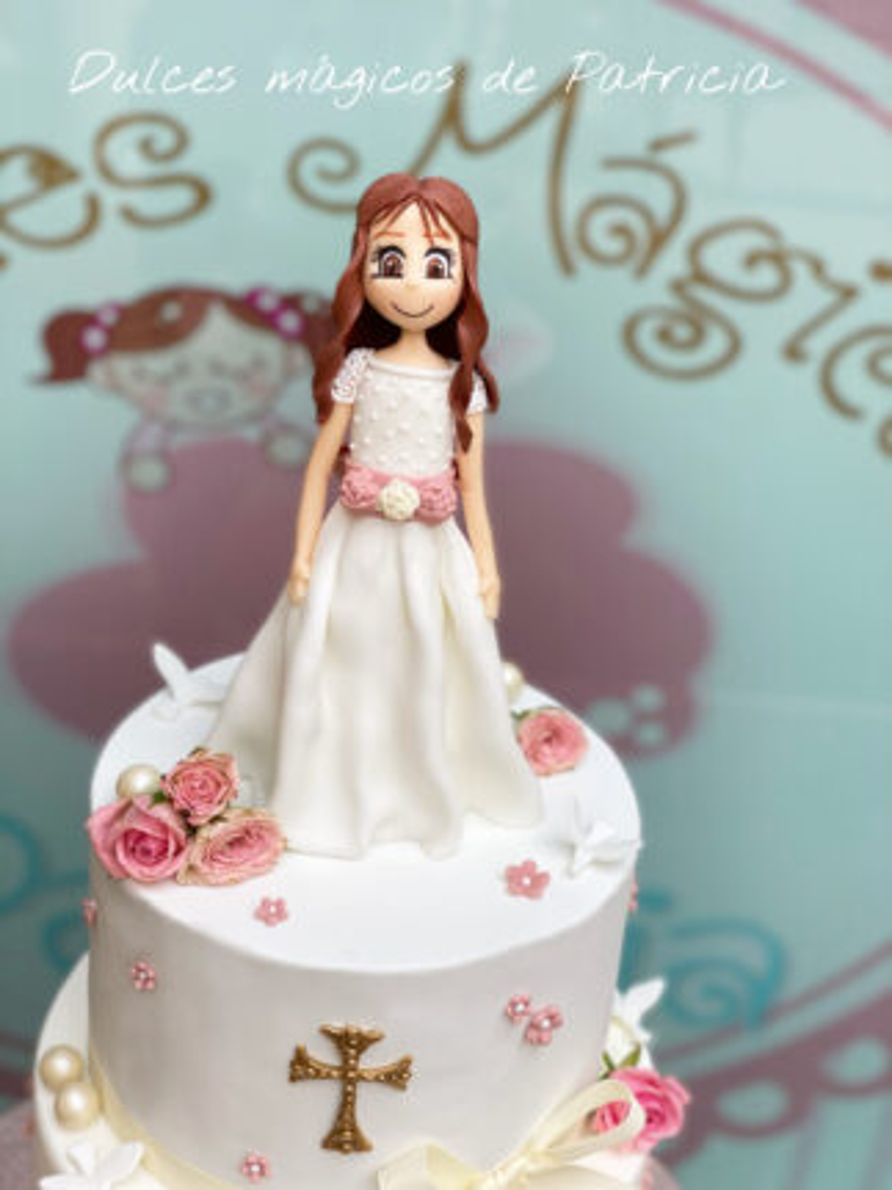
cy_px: 595
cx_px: 446
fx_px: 1787
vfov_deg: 36.8
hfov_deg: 28.0
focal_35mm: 52
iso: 20
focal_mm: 6
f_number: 2
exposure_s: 1/856
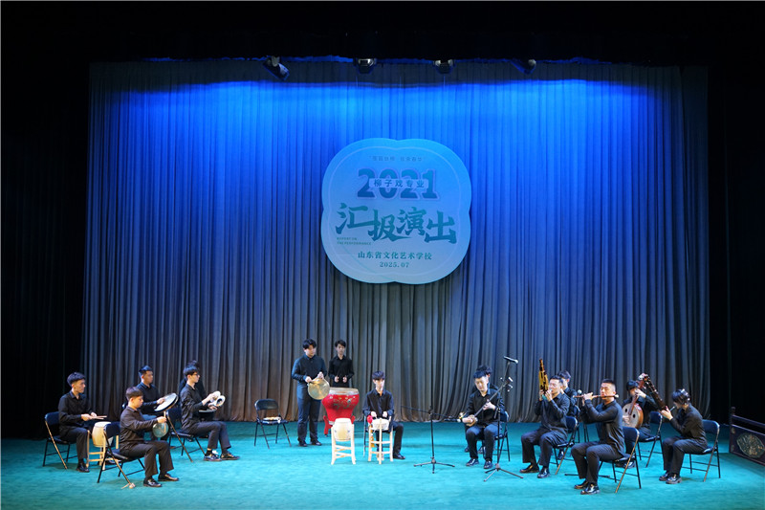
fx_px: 744
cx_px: 382
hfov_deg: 54.4
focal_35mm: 35
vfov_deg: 37.8
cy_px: 255
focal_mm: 35
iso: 1600
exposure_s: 1/250
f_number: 5
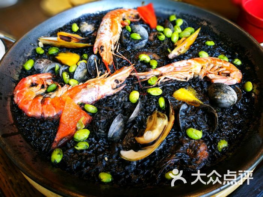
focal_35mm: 27
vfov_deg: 51.4
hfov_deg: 65.3
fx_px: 205
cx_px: 132
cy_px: 98
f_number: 4
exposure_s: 1/33.3
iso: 160
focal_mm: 4.5
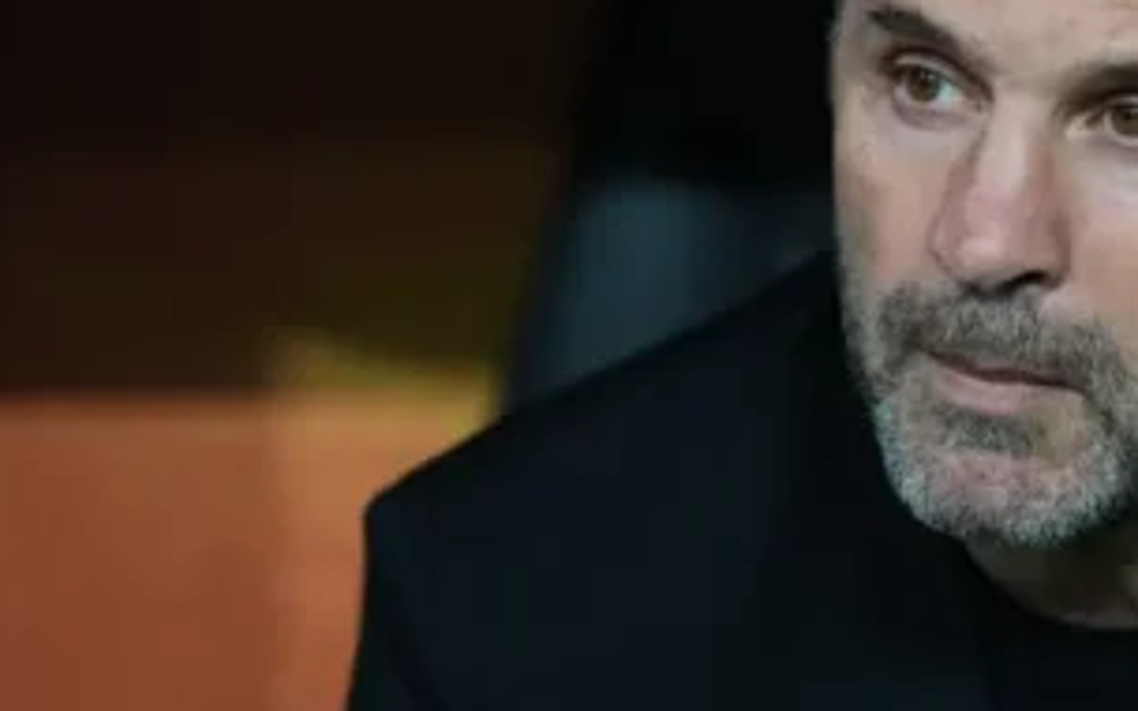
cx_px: 1114
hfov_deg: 8.2
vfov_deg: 5.2
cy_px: 105
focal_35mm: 254
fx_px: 7878
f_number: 2.8
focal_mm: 123
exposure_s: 1/640
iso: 2000
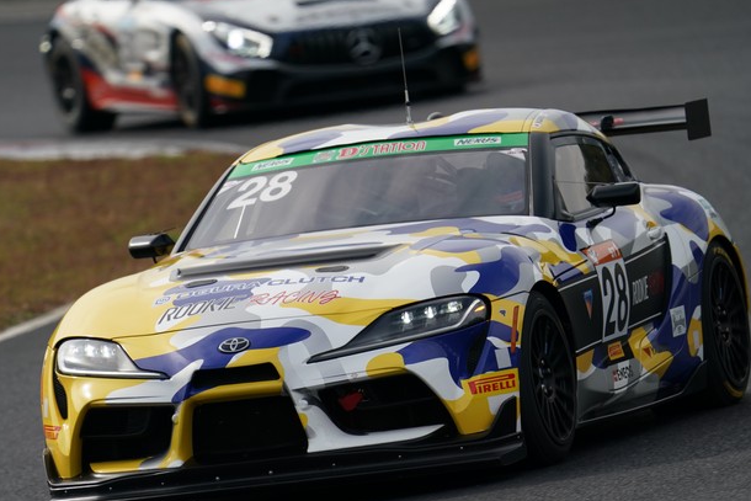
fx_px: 14772
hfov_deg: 2.9
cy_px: 268
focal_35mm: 708
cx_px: 339
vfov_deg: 1.9
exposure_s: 1/800
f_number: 7.1
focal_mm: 600
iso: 250
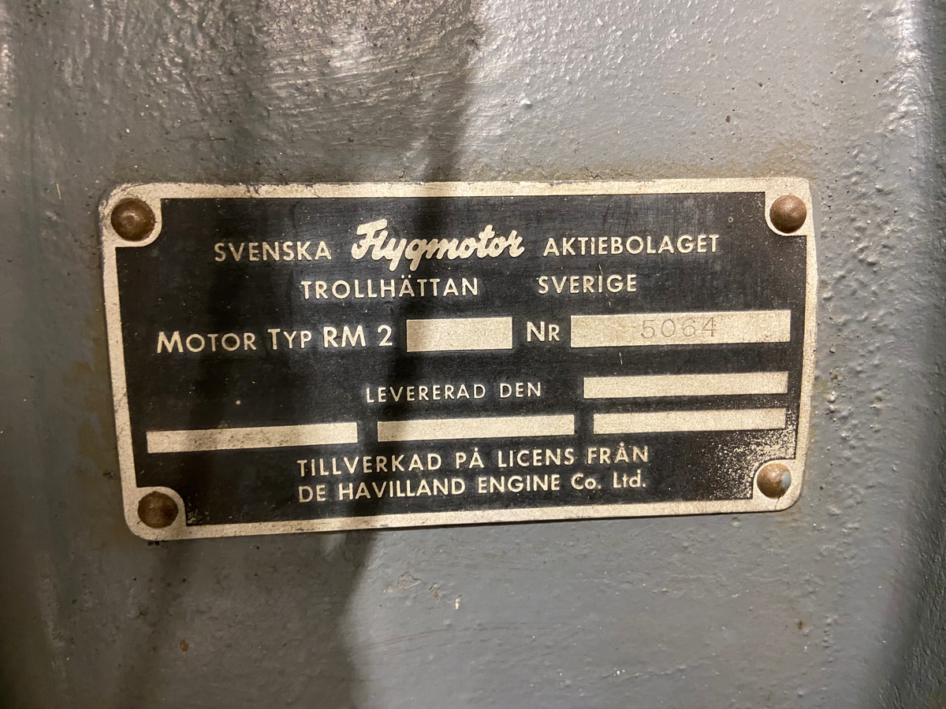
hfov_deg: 67.3
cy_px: 354
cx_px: 473
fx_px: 711
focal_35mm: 26
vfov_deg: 53.1
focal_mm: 4.25
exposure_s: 1/33
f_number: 1.8
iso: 400
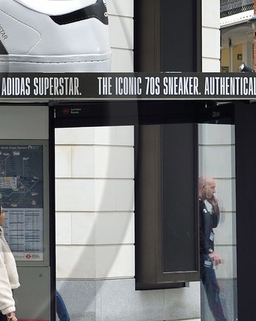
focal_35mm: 183
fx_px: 1735
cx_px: -172
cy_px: 130
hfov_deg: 8.2
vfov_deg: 10.6
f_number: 6.3
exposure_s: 1/160
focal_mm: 52
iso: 400
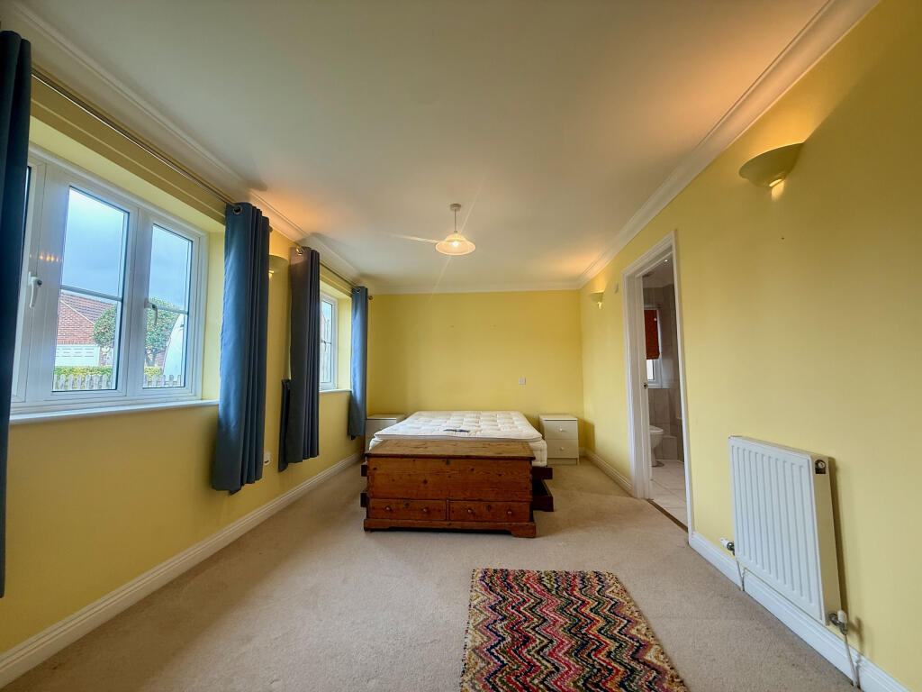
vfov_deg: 85.7
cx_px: 461
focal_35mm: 14
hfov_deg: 102.1
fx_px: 373
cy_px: 346
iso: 100
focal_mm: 2.22
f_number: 2.2
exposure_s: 1/100
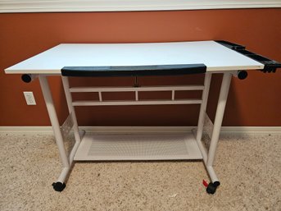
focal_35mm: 23
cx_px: 140
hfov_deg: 73.9
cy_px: 106
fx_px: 187
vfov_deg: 58.8
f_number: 1.8
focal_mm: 5.4
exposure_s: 1/60
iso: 640
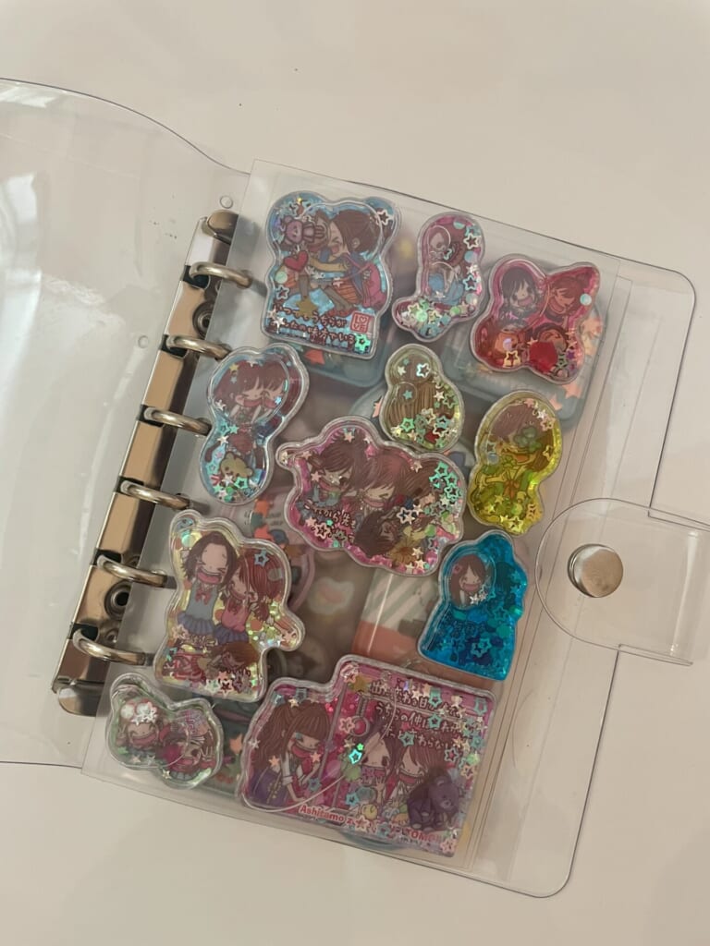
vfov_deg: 67.3
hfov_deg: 53.1
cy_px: 473
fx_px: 711
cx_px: 355
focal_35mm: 26
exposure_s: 1/60
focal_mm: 4.2
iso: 160
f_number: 1.6
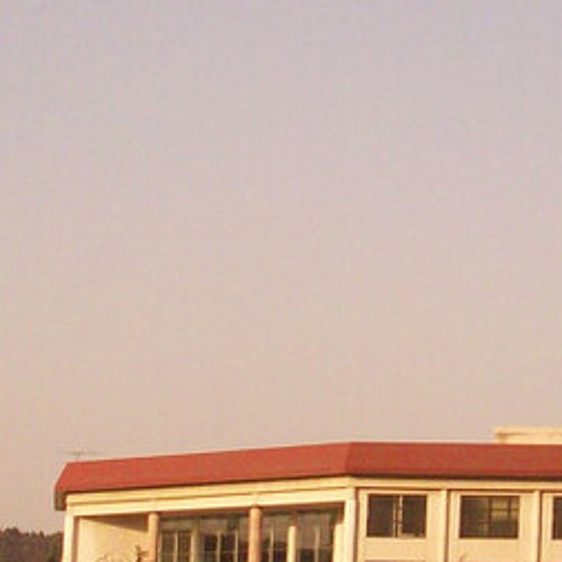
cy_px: 88
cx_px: 338
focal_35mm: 155
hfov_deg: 11.3
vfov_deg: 11.2
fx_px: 2847
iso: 100
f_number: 2.8
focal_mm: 6.2
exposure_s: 1/637
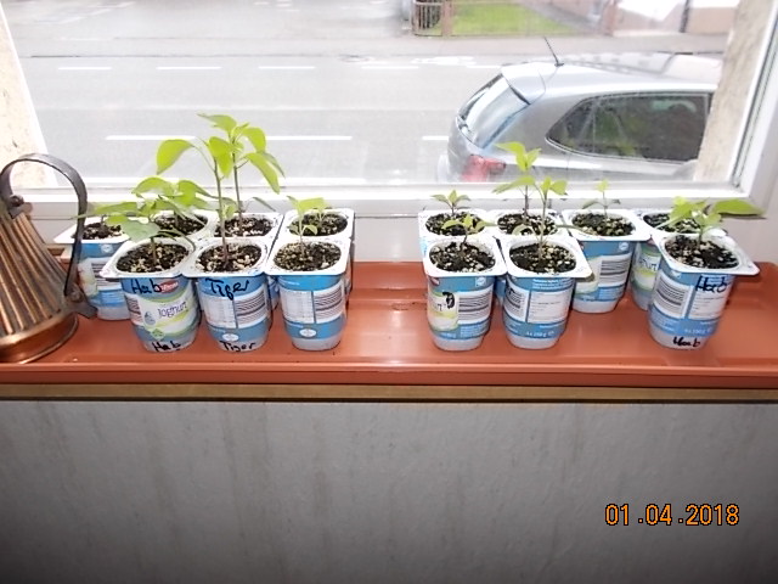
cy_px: 292
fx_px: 584
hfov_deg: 67.3
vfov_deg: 53.1
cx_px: 389
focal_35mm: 26
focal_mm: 4.6
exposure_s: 1/40
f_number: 3.2
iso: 80
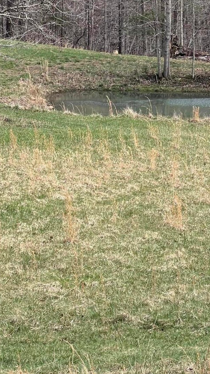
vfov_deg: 13.9
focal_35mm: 155
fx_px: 1535
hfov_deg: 7.8
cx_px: 222
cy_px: 127
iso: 32
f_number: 2.8
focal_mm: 9
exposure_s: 1/504
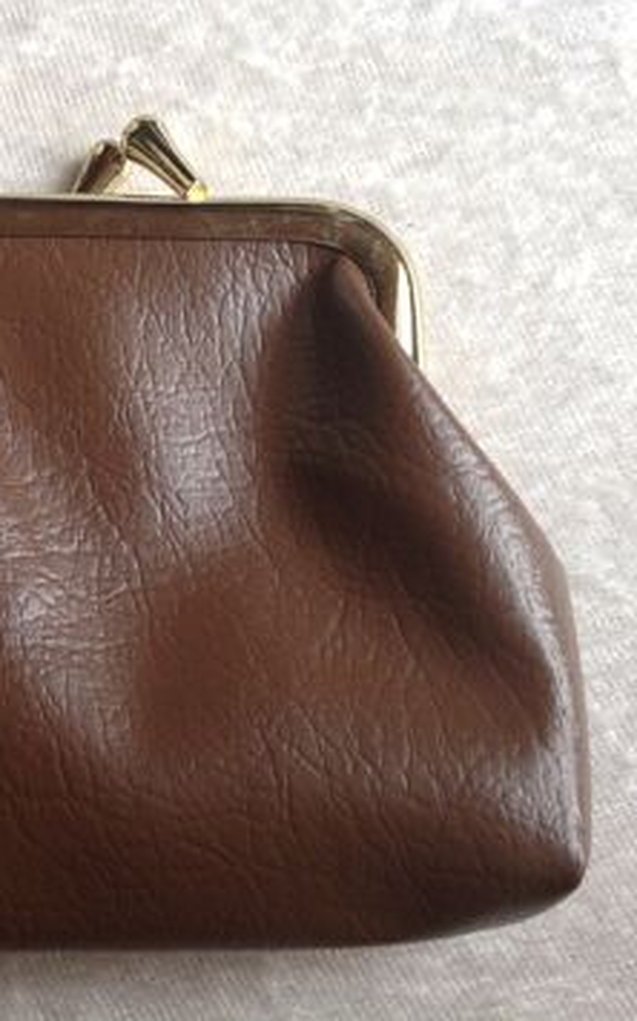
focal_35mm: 50
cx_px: 86
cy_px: 509
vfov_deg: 40.3
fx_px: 1391
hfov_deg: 25.1
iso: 50
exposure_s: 1/17
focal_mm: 4.28
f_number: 2.4
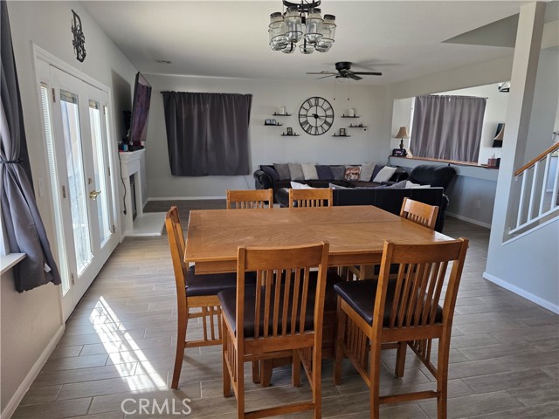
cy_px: 210
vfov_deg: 58.9
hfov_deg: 73.9
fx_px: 371
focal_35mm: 23
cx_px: 280
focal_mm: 6.3
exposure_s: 1/180
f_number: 1.7
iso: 125
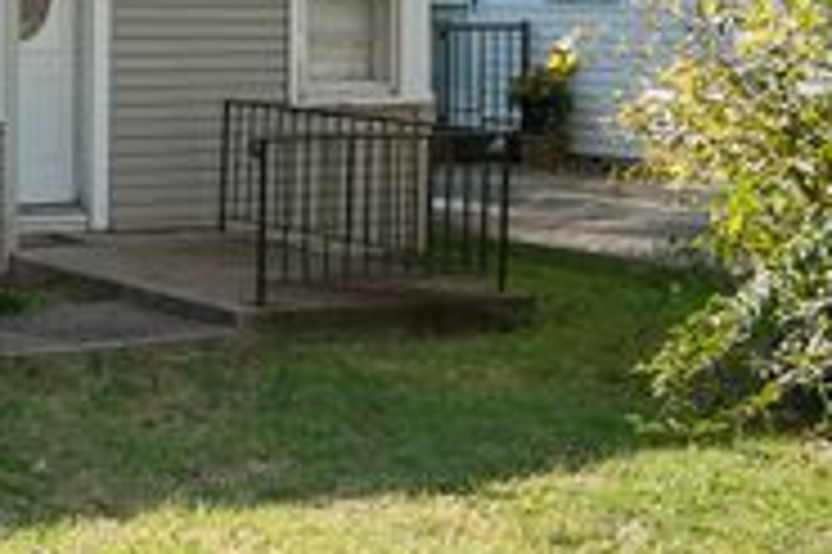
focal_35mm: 89
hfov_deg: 20.7
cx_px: -270
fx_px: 2055
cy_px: -2
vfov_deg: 15.1
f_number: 8
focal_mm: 21.9
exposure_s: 1/300
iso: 320
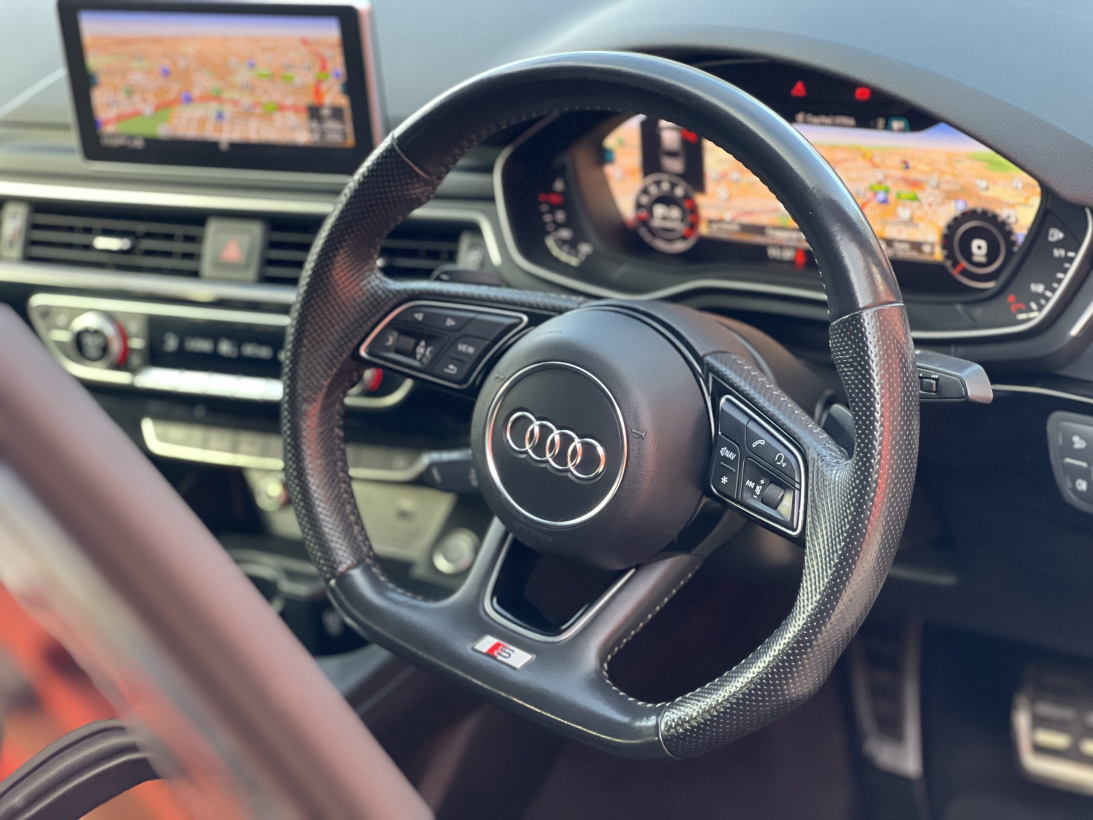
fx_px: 2431
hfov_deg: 25.3
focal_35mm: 77
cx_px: 546
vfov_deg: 19.1
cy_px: 410
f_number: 2.8
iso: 250
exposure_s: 1/66
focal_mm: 9
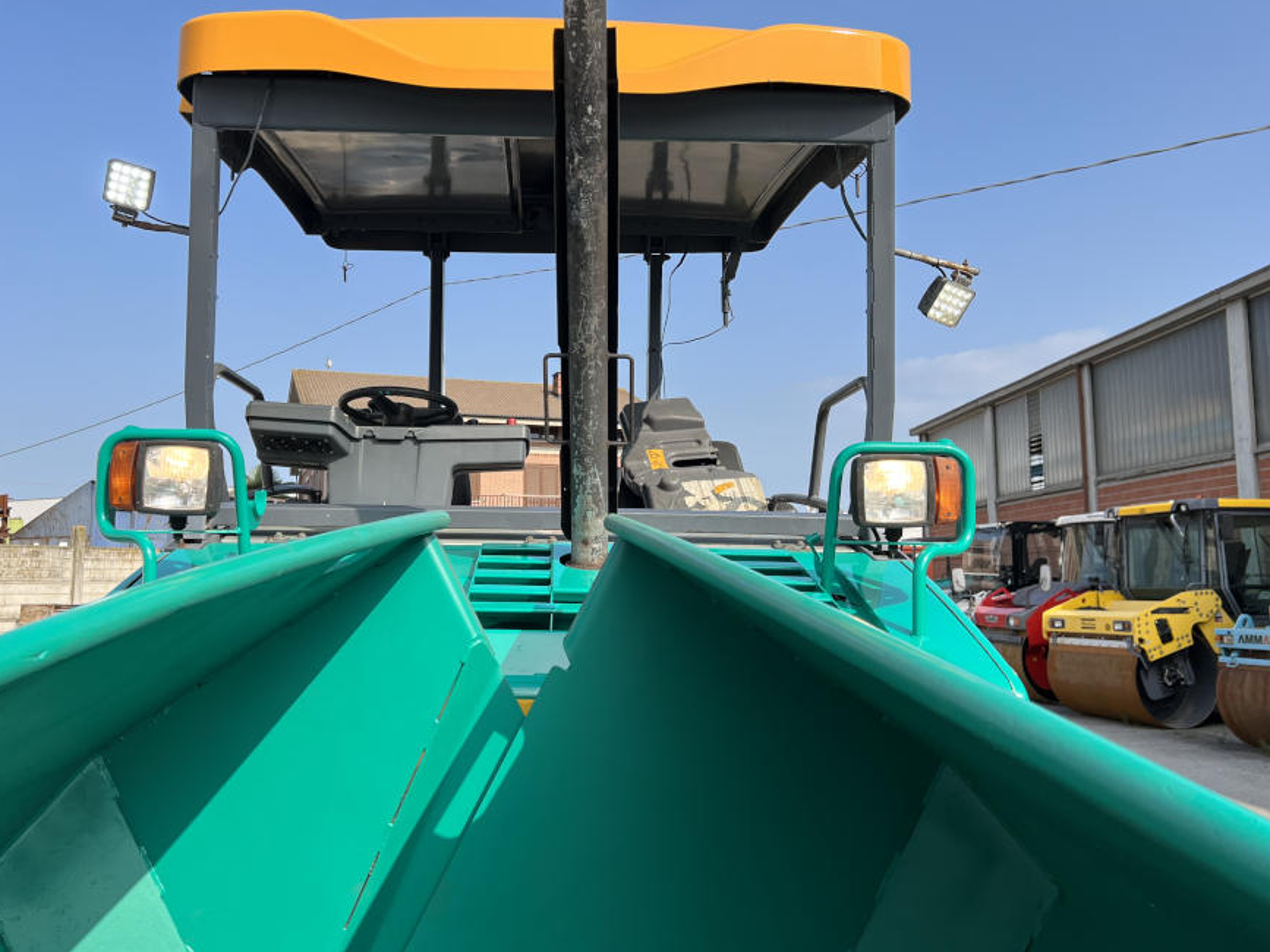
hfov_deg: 59.9
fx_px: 1100
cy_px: 460
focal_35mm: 30
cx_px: 574
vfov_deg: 46.8
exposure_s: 1/3257
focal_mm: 5.7
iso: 50
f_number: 1.5
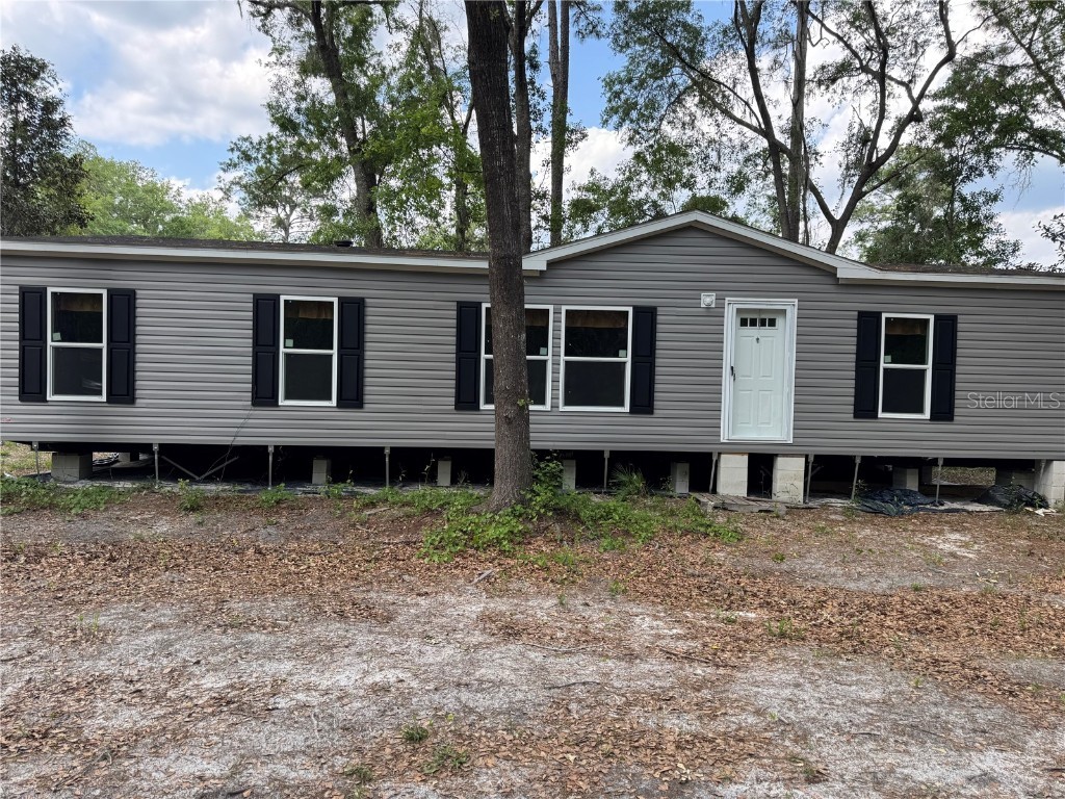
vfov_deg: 56.8
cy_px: 400
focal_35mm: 24
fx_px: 738
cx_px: 532
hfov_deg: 71.6
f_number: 1.78
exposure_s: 1/615
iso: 80
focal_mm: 6.76
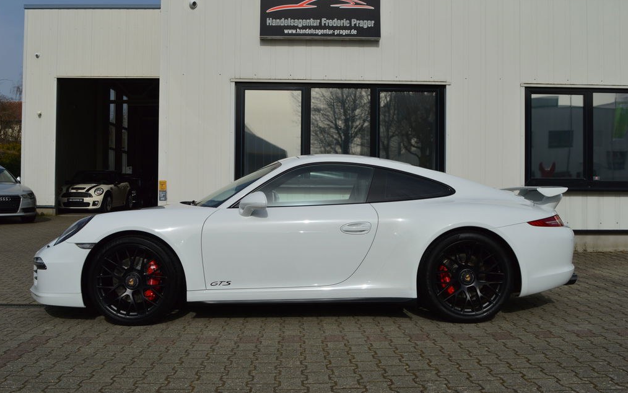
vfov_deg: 34.4
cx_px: 312
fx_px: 633
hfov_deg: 52.7
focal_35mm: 37
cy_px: 187
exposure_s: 1/400
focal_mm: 24
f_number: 10
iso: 100
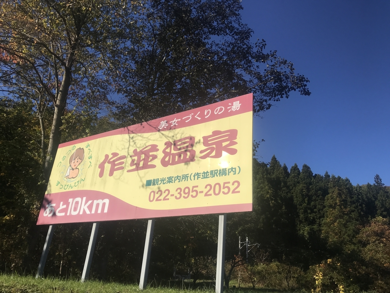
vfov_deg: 49.7
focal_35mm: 28
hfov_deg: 63.4
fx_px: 315
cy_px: 146
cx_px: 195
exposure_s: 1/4566
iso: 20
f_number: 1.8
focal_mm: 3.99
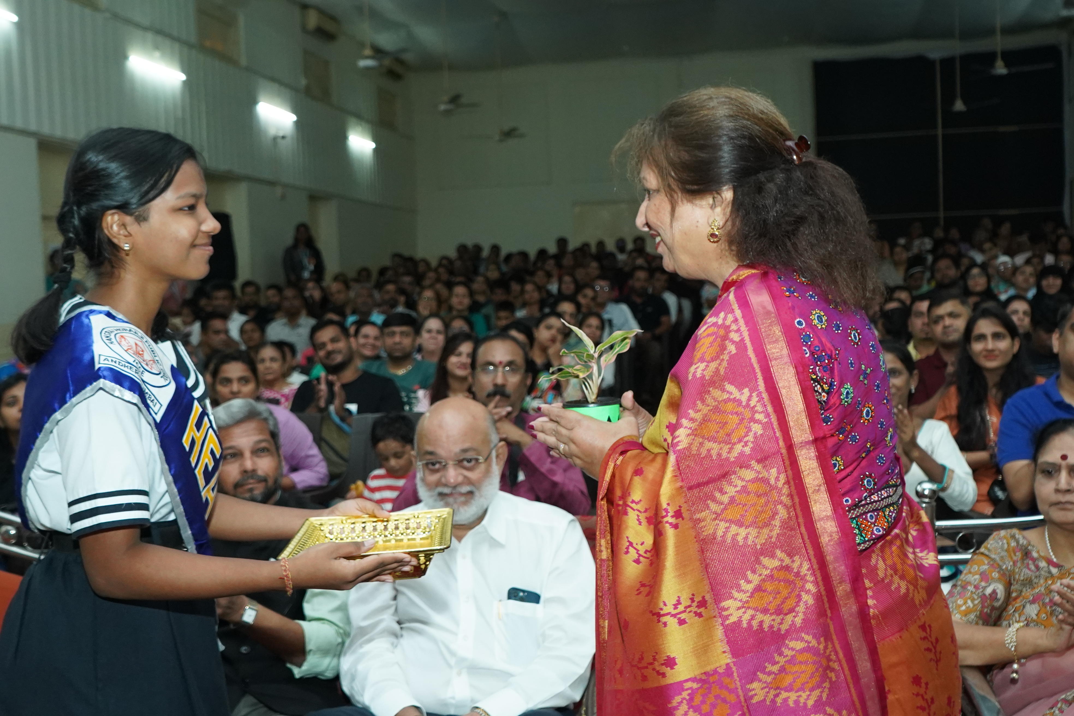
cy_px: 358
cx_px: 537
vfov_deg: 31.9
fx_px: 1253
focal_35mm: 42
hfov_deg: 46.4
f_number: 4
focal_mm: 28
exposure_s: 1/250
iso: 3200
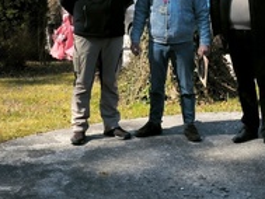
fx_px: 912
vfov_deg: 12.3
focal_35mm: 119
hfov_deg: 16.4
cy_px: 4
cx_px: 206
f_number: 1.9
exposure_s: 1/517
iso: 50
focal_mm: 7.1
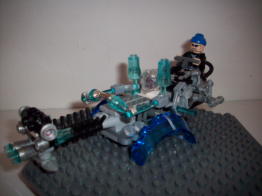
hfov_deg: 50.1
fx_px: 280
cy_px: 98
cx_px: 131
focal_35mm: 37
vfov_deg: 38.7
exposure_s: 1/45
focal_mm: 6.2
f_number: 2.8
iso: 160
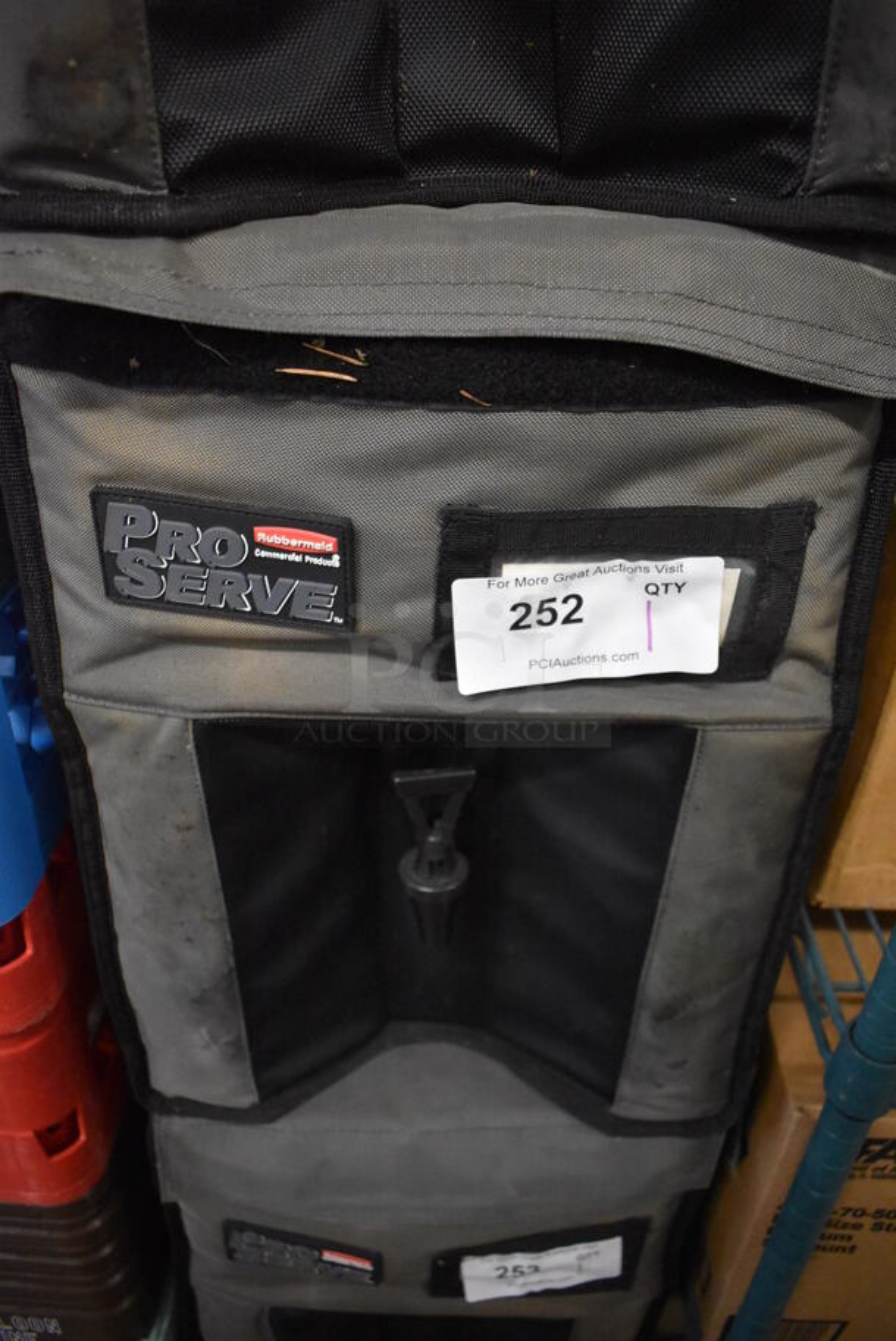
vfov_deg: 67.3
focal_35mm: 27
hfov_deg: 48.0
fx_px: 1006
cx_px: 448
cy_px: 670
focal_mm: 18
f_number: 3.5
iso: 5000
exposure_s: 1/125
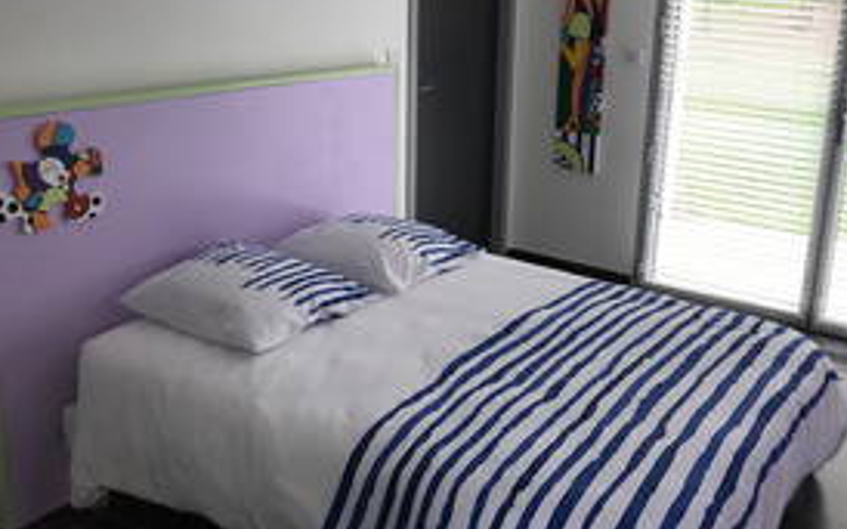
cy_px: 232
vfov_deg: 32.7
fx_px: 900
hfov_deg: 49.7
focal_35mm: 39
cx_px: 553
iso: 20
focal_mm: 3.99
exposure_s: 1/114
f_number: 1.8
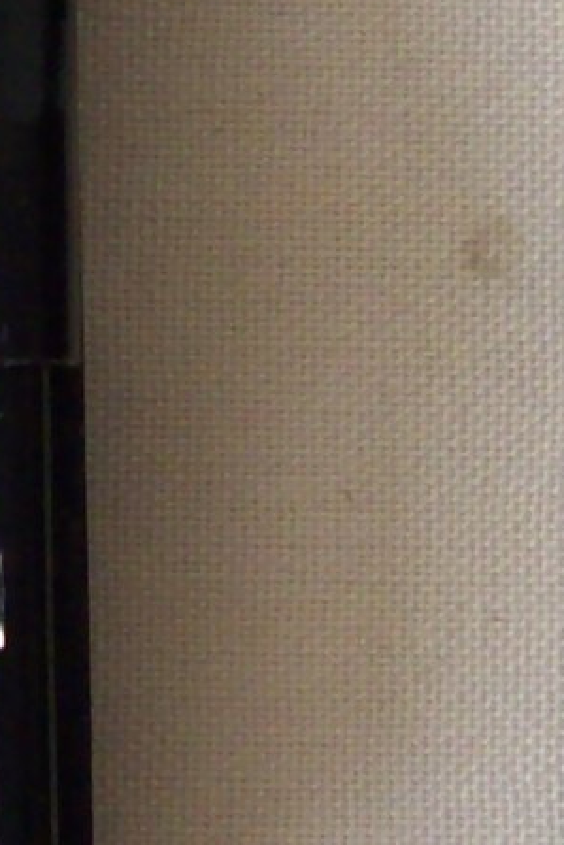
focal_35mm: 171
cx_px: -26
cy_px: 453
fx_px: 4015
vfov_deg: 12.0
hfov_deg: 8.0
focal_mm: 6
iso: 122
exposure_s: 1/64
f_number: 2.7
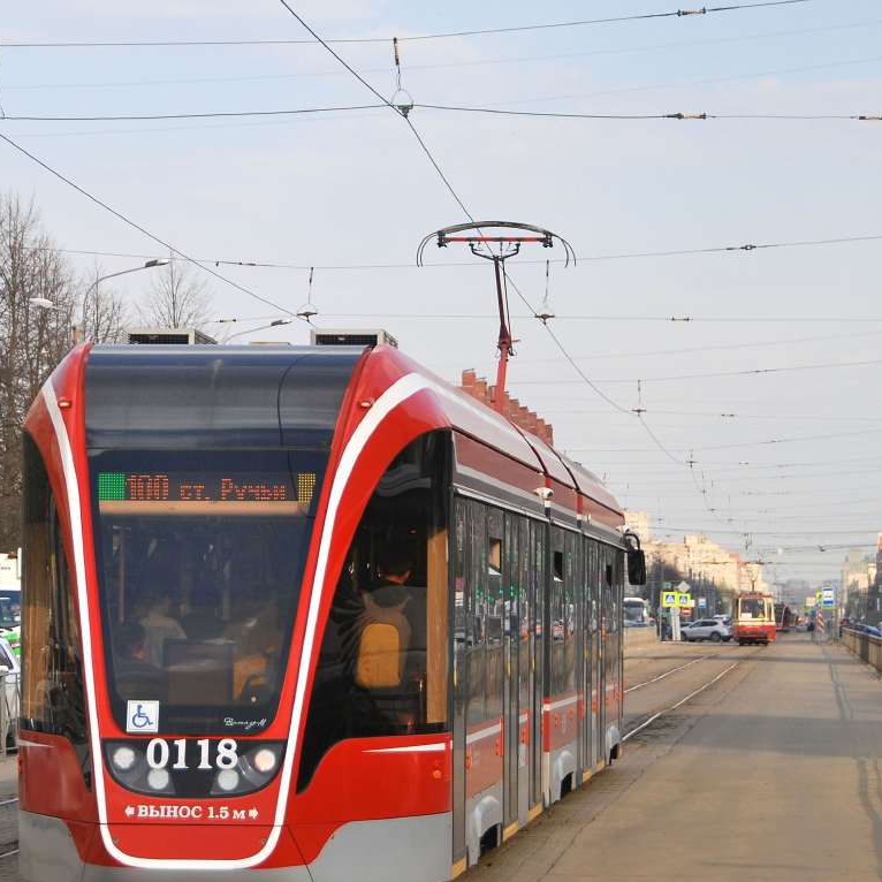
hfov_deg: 12.4
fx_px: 4057
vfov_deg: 12.4
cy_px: 464
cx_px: 272
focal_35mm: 141
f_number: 5
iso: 100
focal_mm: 65
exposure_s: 1/320
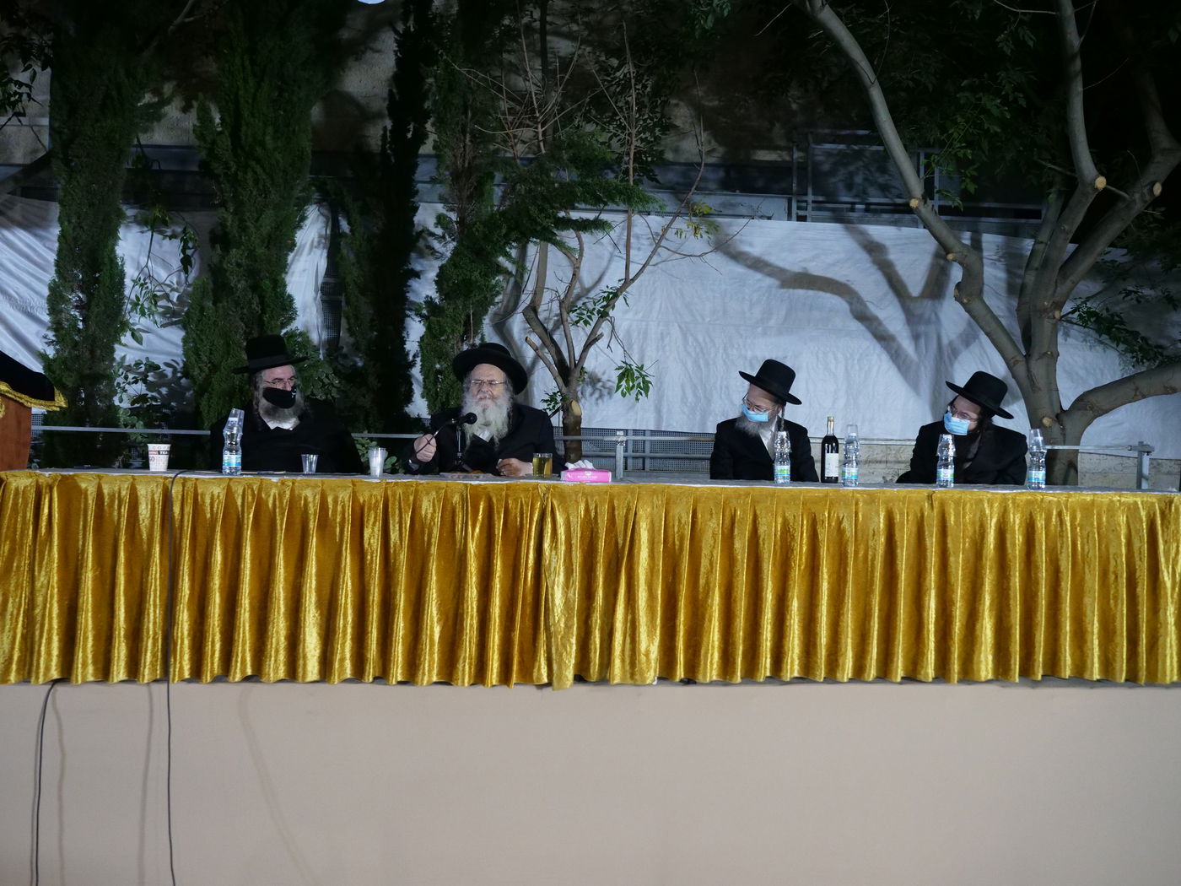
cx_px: 590
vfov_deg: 56.8
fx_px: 819
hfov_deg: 71.6
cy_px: 443
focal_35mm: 24
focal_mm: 12
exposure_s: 1/100
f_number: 2.8
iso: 2000
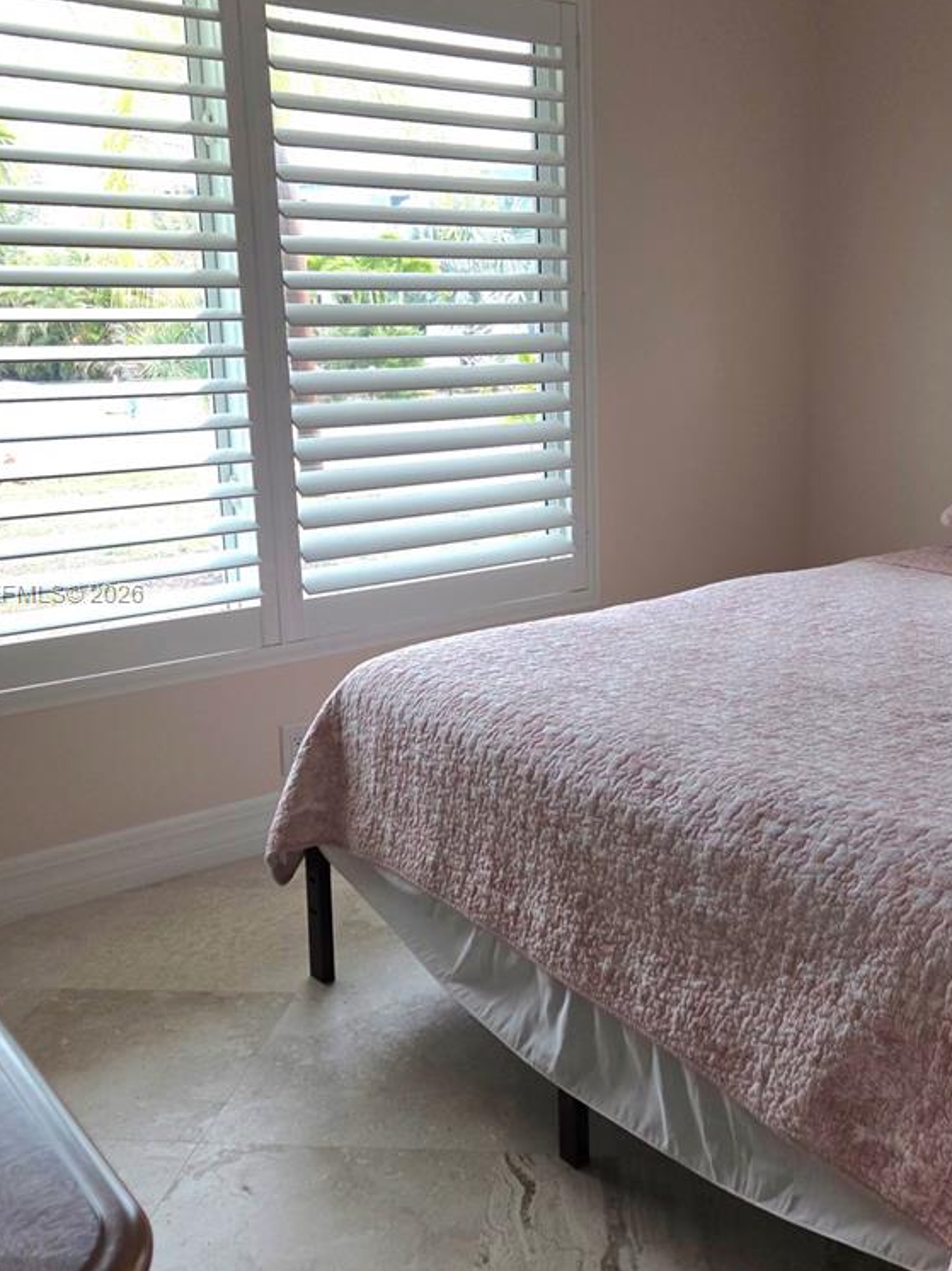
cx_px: 593
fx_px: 1358
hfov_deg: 38.4
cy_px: 595
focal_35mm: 37
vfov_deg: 50.1
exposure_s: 1/185
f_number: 1.8
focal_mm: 5.4
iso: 25
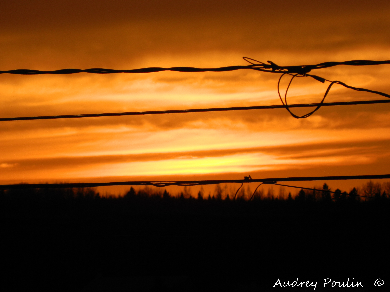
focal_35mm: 525
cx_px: 195
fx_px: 5915
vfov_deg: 2.8
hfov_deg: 3.8
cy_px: 146
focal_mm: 94.5
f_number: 16.3
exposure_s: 1/200
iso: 80
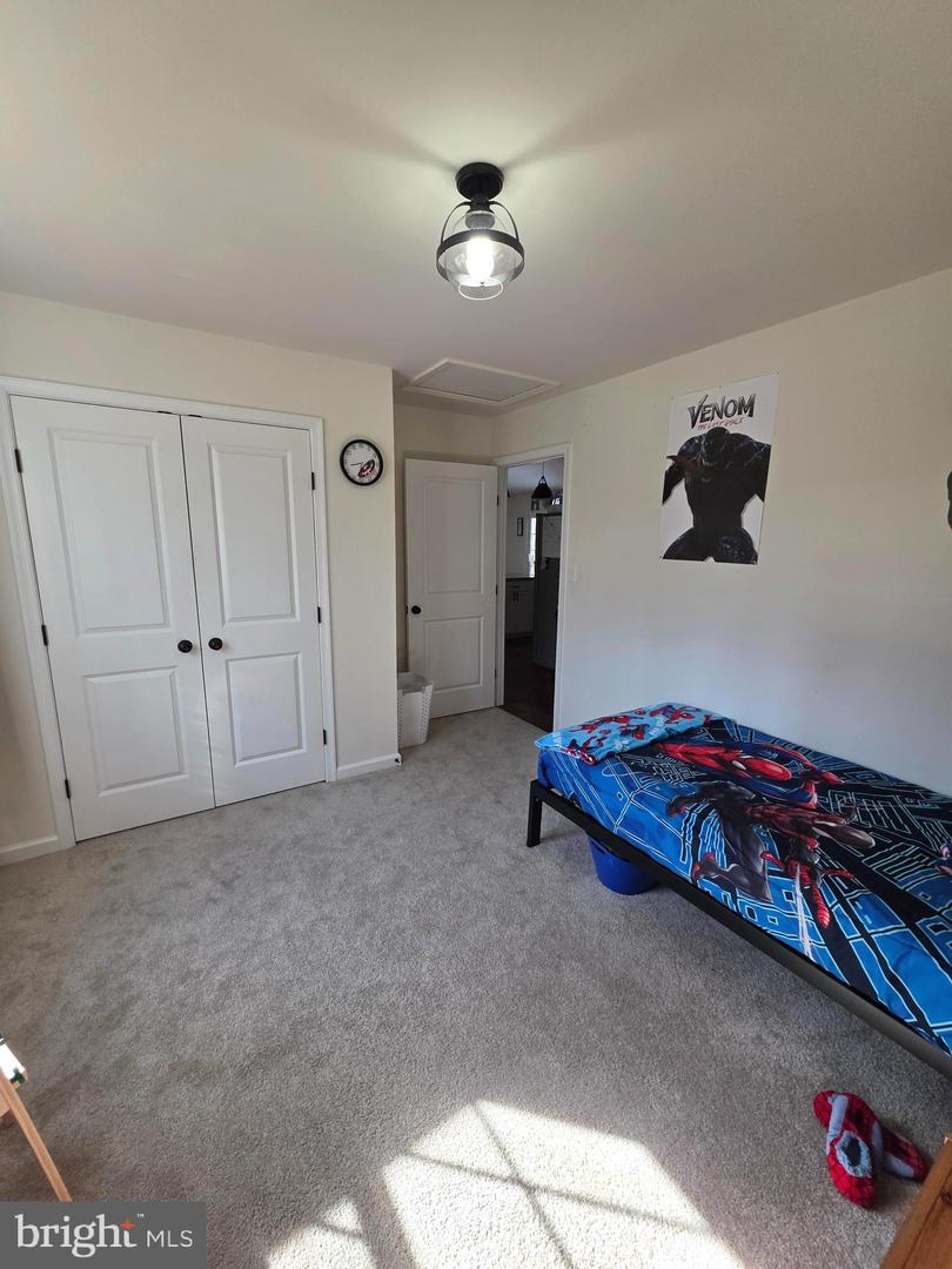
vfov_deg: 106.2
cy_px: 634
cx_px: 476
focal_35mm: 13
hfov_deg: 89.9
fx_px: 477
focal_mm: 2.2
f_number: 1.9
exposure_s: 1/120
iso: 50
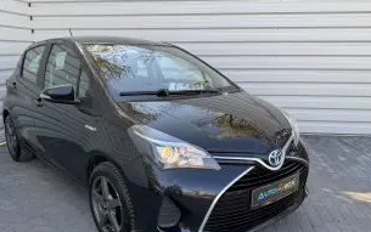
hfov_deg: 62.5
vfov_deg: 41.6
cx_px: 157
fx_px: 303
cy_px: 146
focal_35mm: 30
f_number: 1.78
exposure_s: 1/524
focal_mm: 6.76
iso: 80
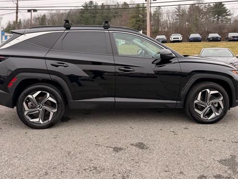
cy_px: 71
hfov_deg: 58.3
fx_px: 213
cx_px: 115
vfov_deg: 45.2
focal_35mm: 31
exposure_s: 1/715
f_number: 1.78
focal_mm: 6.76
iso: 100
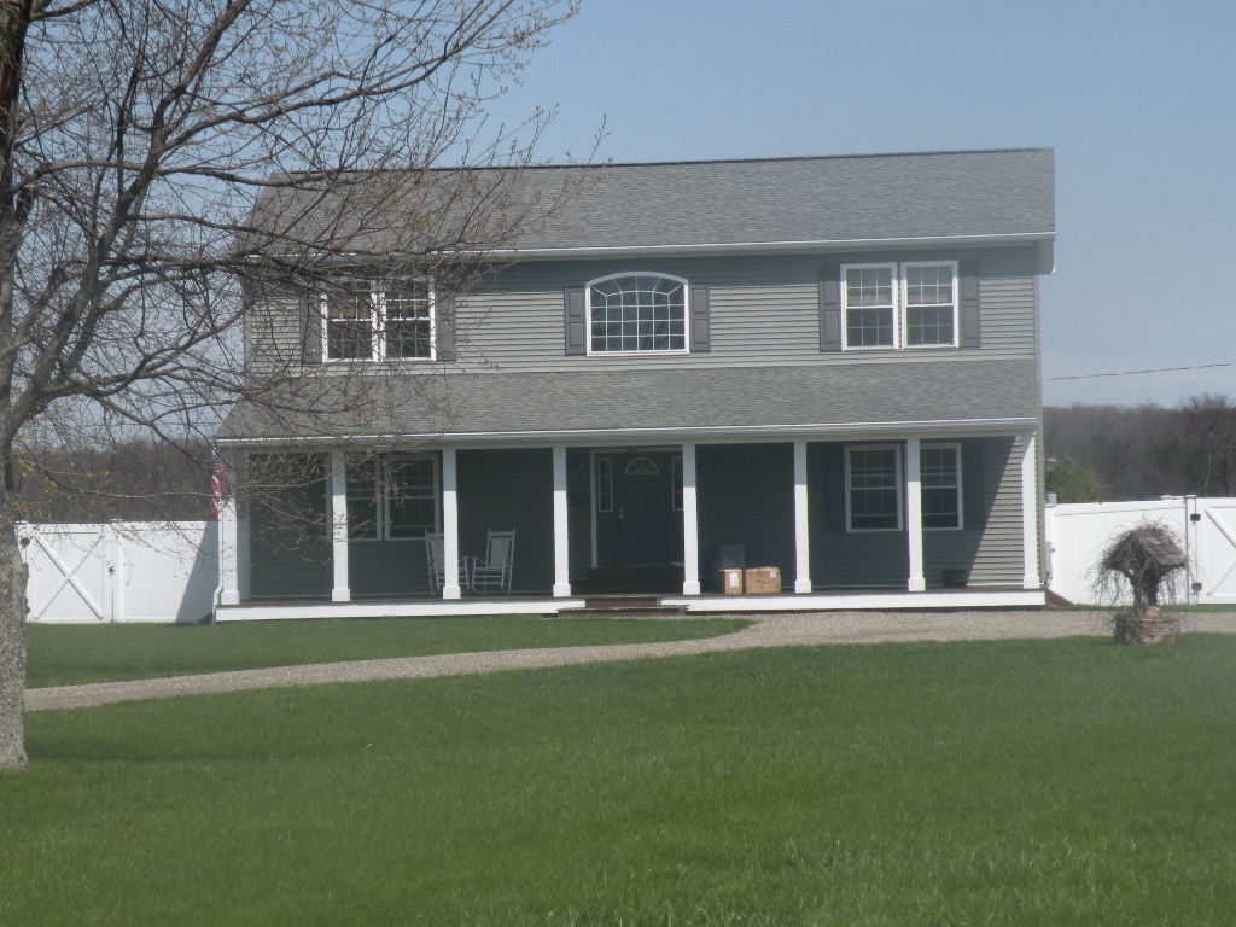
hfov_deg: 17.9
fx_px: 3928
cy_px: 464
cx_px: 618
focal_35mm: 110
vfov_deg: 13.5
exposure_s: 1/287
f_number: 6.3
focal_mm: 19.4
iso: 64
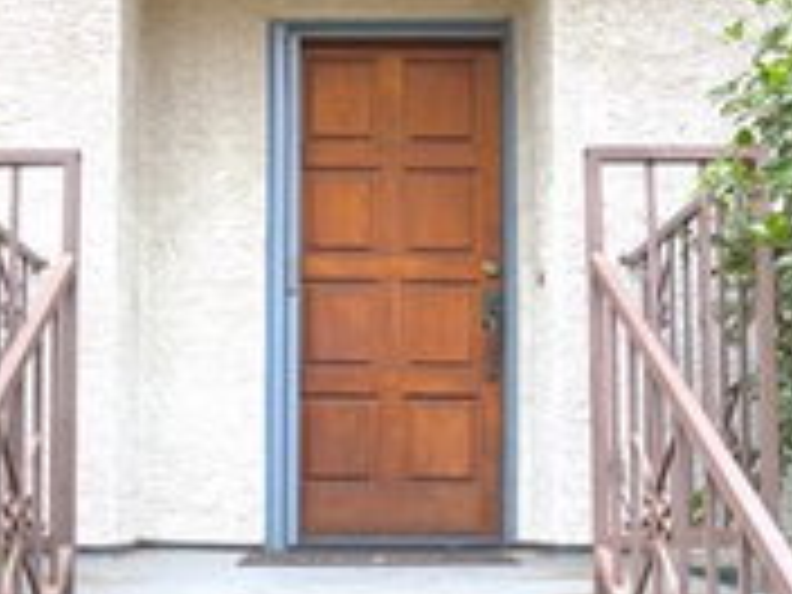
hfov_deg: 44.6
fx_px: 961
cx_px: 320
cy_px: 490
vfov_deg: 33.2
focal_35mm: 42
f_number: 3.5
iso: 100
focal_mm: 16
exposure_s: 1/50
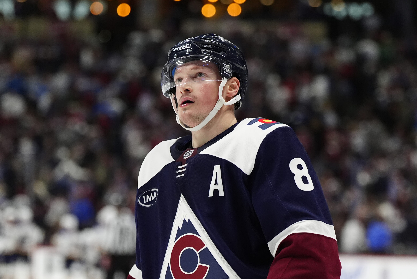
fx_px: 2122
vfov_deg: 7.5
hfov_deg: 11.2
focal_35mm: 183
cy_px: 140
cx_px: 208
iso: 4000
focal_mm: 122
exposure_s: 1/3200
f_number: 2.8
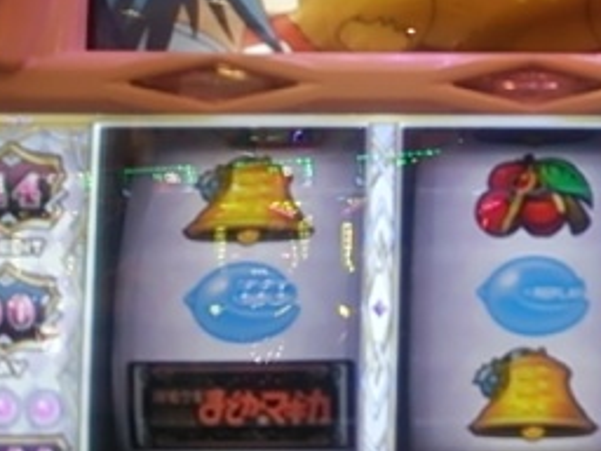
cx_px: 528
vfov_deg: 23.8
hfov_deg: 30.9
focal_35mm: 60
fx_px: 1042
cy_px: 52
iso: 64
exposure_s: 1/53
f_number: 1.94
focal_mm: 4.06
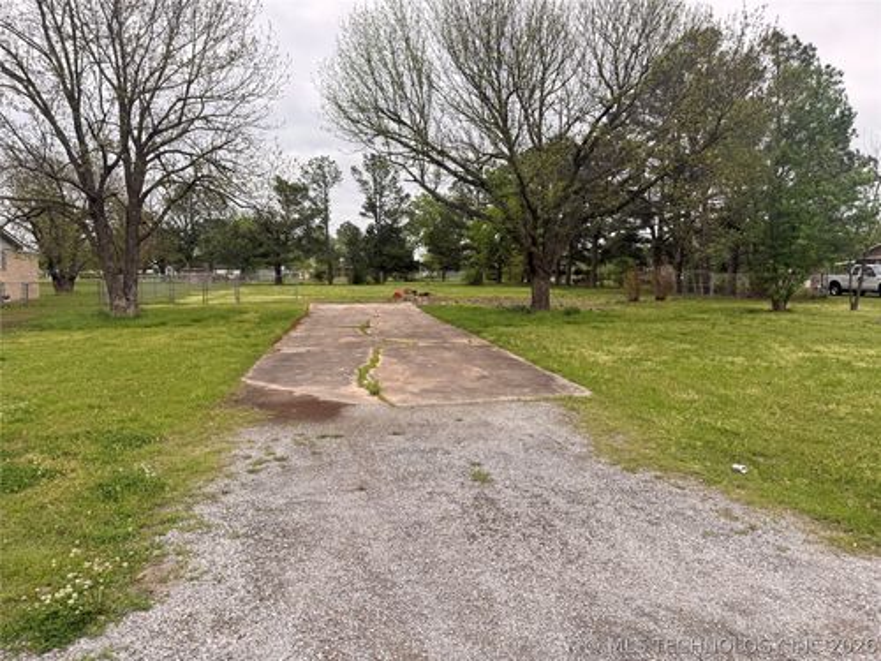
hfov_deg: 71.6
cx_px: 440
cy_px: 330
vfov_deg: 56.8
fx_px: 611
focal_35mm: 24
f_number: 1.78
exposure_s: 1/242
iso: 64
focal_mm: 6.76
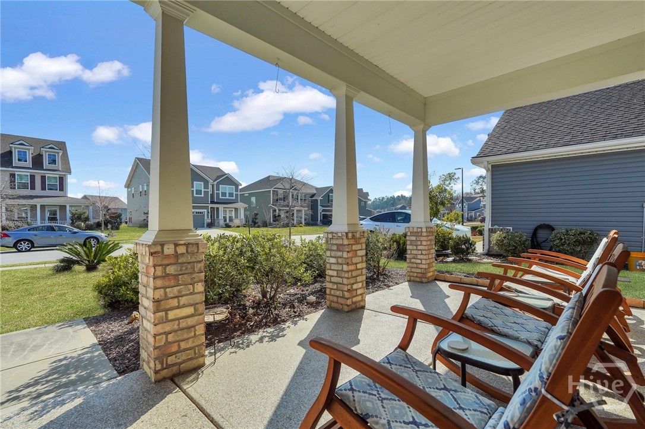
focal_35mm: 16
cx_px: 322
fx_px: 295
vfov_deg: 72.0
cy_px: 214
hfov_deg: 95.0
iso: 320
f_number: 9
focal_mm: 16.5
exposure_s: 1/800
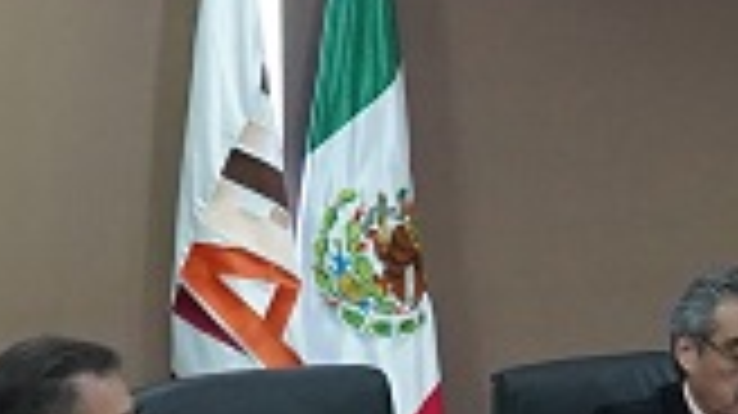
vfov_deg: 8.4
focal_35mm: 144
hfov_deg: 14.6
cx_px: 801
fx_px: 2816
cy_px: 351
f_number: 4
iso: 3200
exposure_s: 1/160
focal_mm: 17
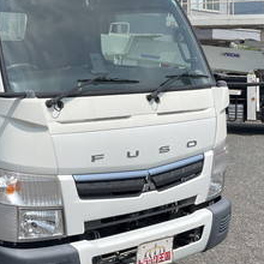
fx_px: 578
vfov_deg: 25.4
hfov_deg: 24.1
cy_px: 60
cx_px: -24
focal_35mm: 67
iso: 32
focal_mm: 4.2
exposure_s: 1/5051
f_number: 1.6
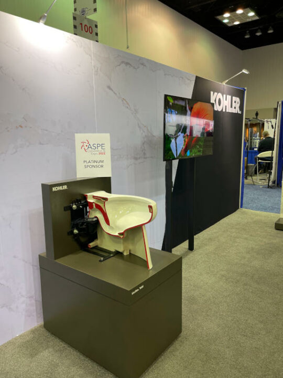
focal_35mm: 26
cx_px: 142
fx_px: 283
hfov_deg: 53.1
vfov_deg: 67.3
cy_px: 189
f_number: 1.6
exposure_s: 1/60
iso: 80
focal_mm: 5.1
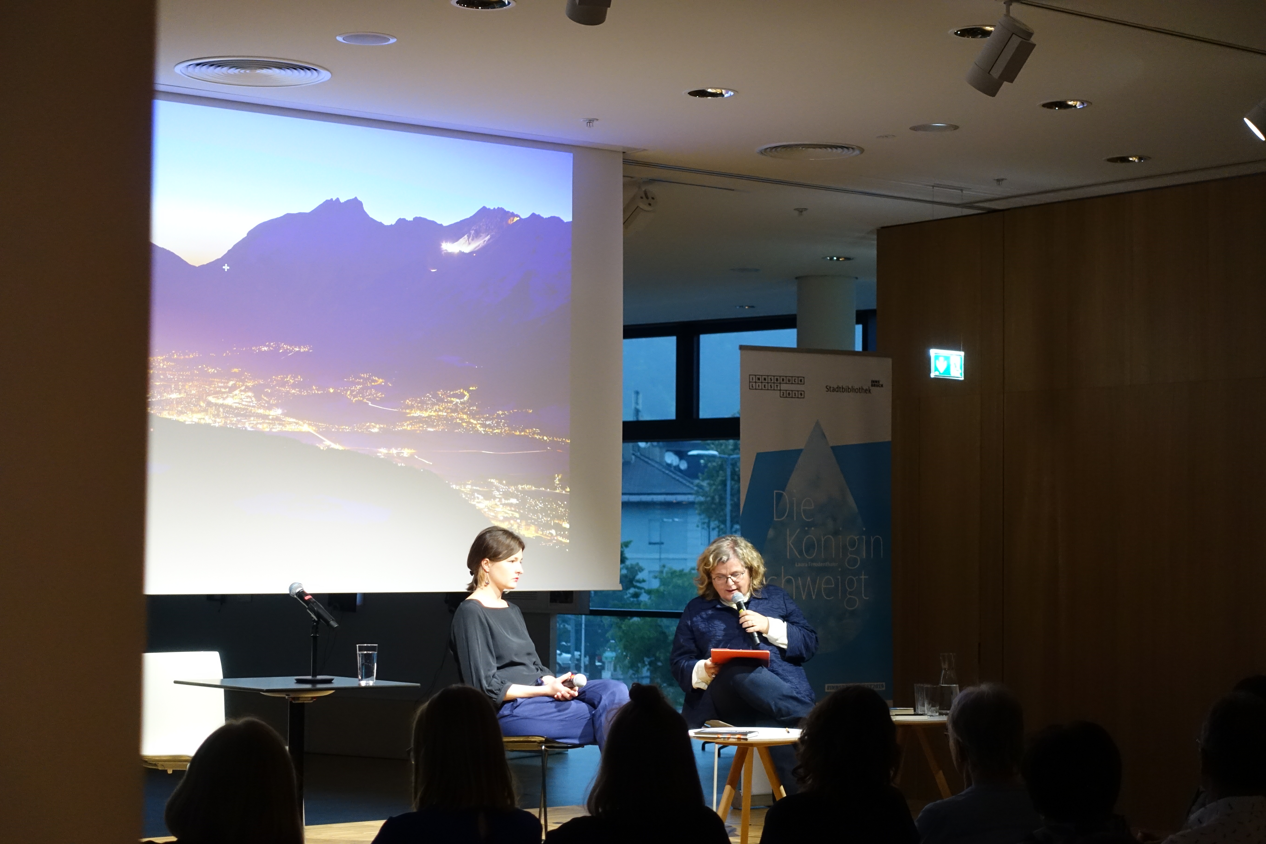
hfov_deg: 28.8
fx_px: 2461
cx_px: 633
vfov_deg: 19.5
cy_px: 422
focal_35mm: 70
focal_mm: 25.7
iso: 1250
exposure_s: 1/80
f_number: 2.8
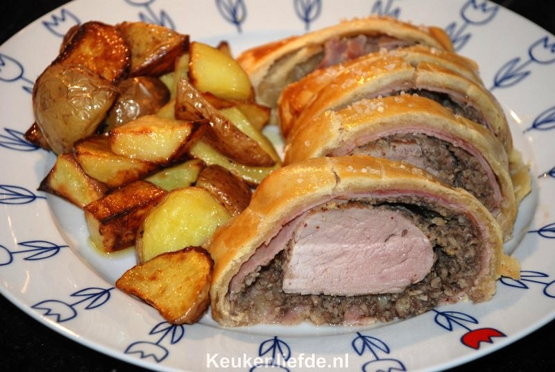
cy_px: 186
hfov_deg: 15.2
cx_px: 278
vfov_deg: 10.2
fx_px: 2084
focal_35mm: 135
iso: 160
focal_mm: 90
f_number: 5.6
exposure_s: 1/60
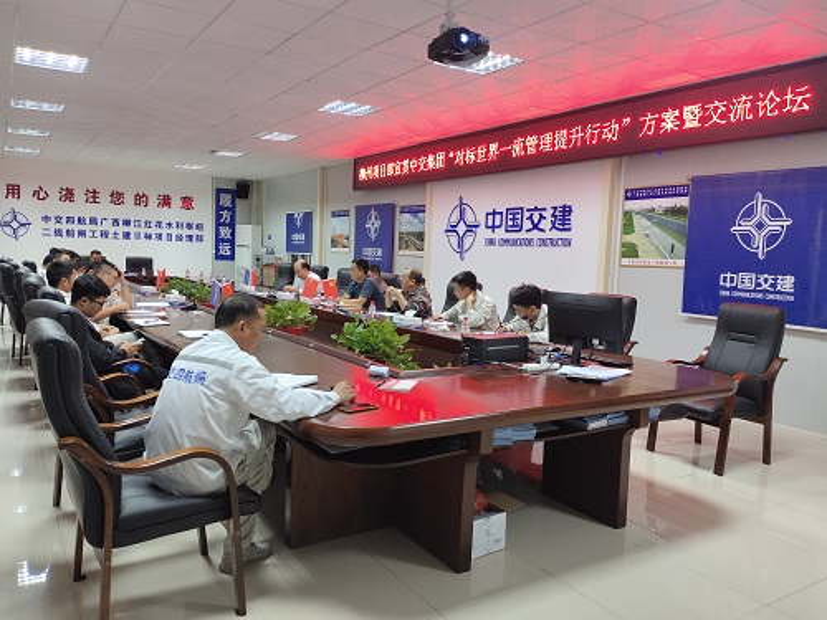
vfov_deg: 51.4
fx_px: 645
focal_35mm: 27
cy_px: 310
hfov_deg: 65.3
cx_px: 414
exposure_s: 1/50
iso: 1451
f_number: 1.78
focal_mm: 4.05
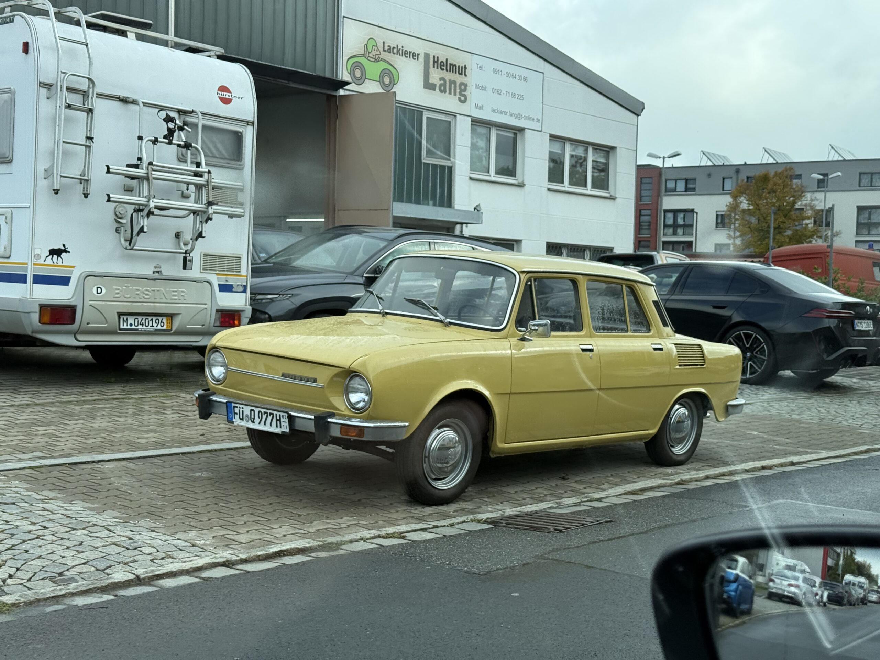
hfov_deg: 39.7
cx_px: 440
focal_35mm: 48
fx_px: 1220
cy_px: 330
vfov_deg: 30.3
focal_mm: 6.76
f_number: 1.78
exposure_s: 1/1285
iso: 80
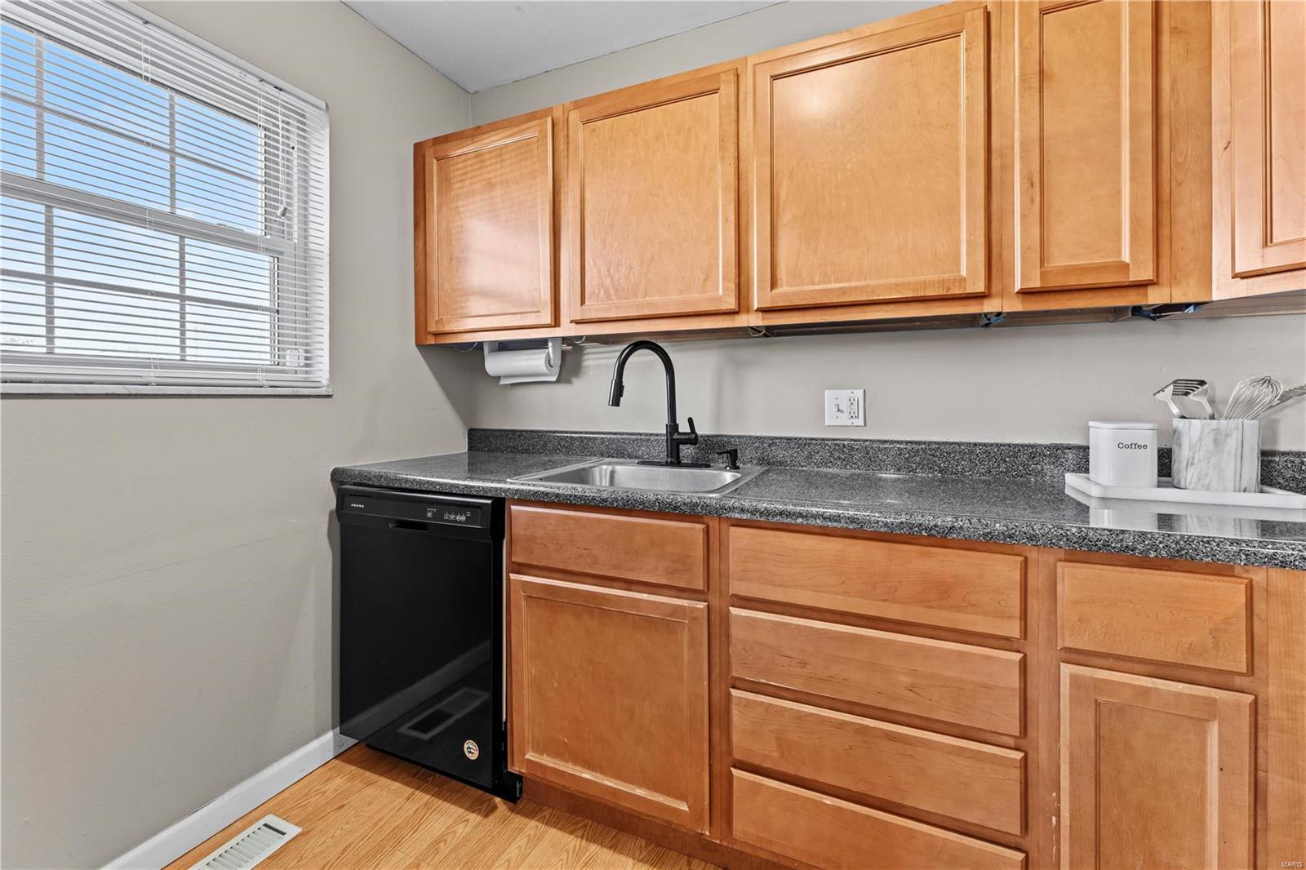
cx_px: 653
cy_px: 435
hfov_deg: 104.3
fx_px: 508
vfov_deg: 81.2
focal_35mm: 14
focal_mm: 14
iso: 100
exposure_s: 2
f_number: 8
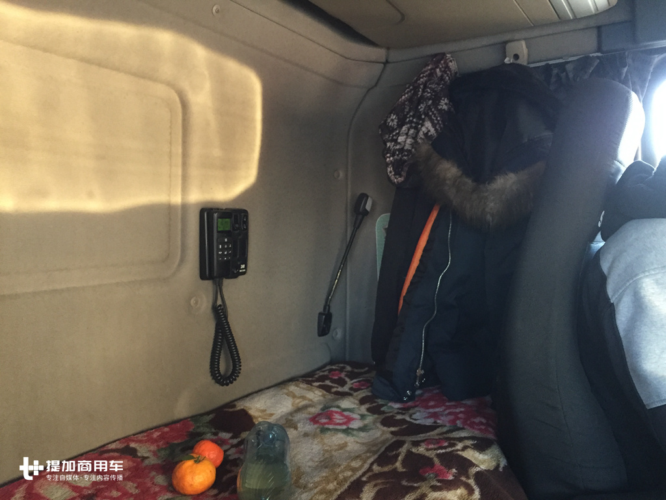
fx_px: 558
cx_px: 333
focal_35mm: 29
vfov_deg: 48.2
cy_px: 250
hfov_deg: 61.7
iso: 250
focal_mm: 4.15
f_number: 2.2
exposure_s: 1/25
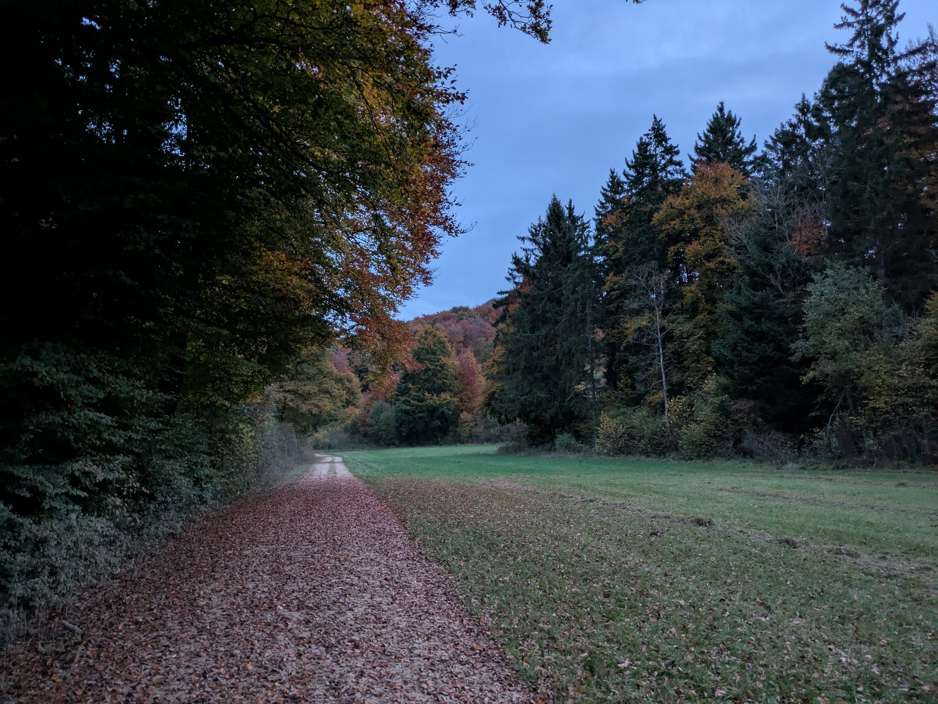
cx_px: 469
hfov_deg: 69.4
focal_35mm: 25
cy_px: 352
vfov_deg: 54.9
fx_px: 678
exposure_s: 1/16.7
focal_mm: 5.43
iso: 252
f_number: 1.89
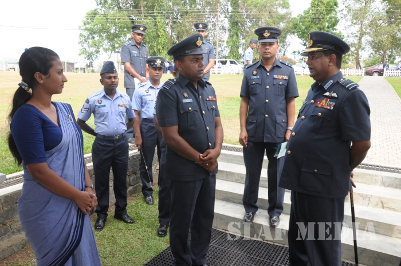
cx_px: 200
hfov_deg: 67.5
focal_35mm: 27
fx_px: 300
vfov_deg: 47.8
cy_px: 133
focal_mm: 18
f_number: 9
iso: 500
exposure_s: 1/160
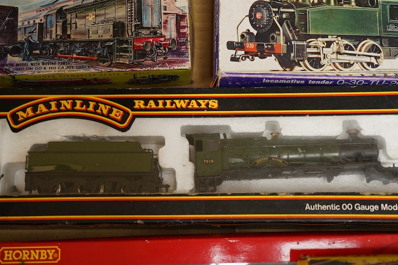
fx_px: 553
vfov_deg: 27.0
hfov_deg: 39.6
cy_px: 137
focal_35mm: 50
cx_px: 188
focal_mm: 30
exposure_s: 1/160
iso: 1250
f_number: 3.5
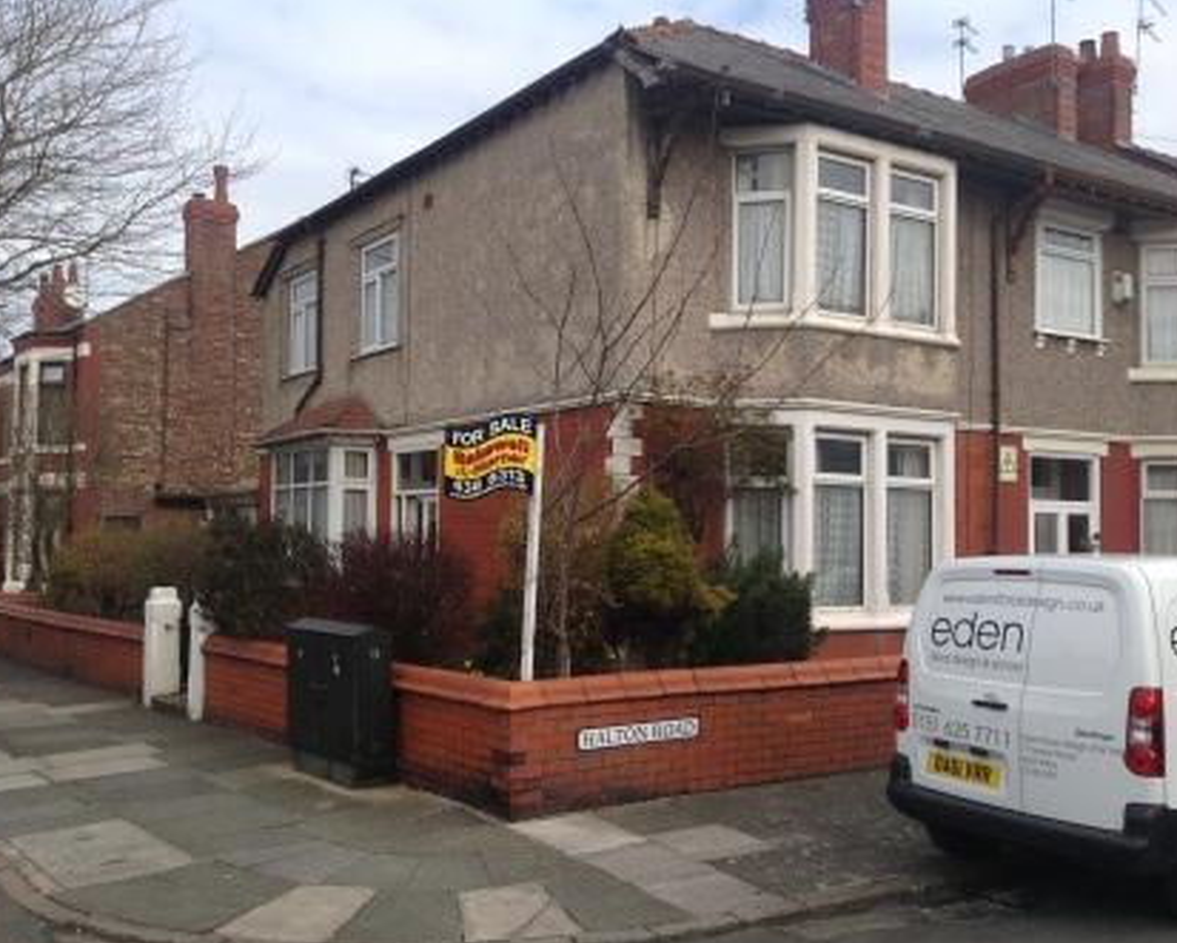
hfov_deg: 49.0
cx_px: 601
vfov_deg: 40.2
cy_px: 474
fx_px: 1290
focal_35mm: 37
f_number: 2.4
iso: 50
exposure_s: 1/1681
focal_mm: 4.28
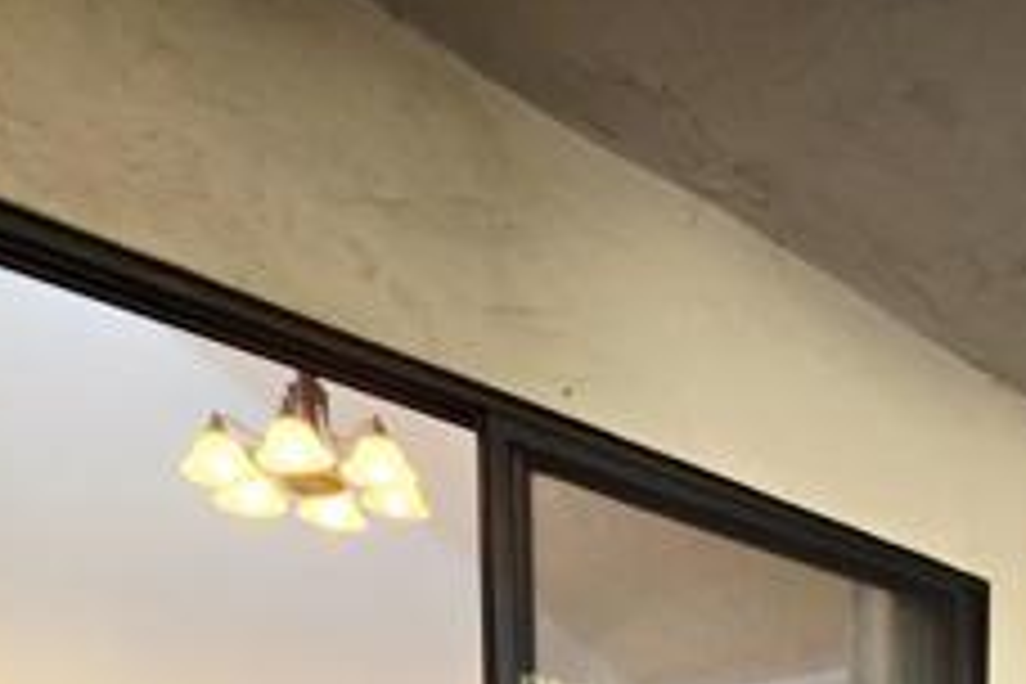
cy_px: 1058
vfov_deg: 25.3
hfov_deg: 48.2
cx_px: 806
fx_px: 1083
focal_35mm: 38
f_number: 2.2
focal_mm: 2.2
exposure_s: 1/60.2
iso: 160
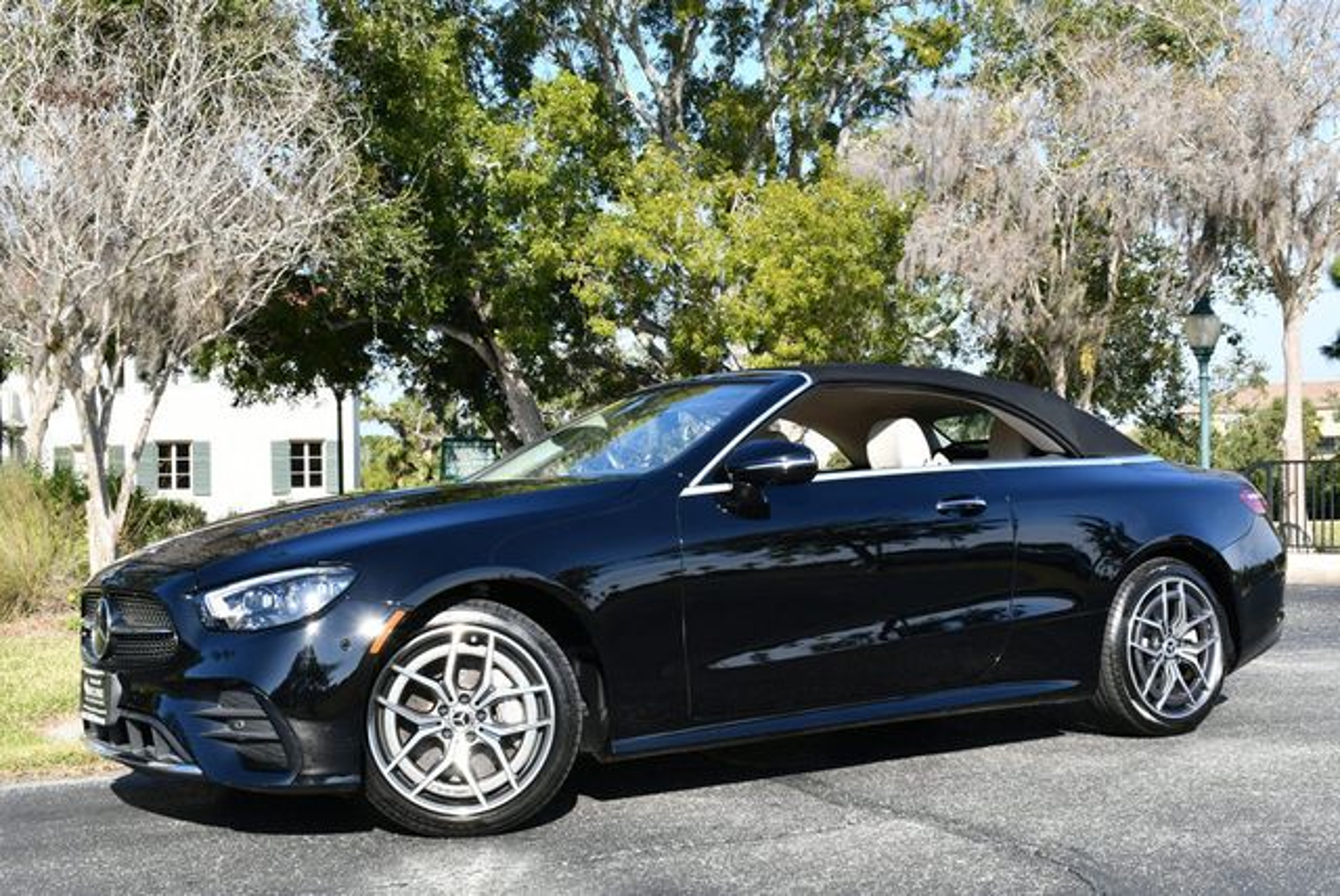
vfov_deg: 29.3
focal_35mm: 46
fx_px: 1714
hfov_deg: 42.7
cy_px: 448
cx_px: 670
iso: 160
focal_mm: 23
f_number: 8
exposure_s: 1/250
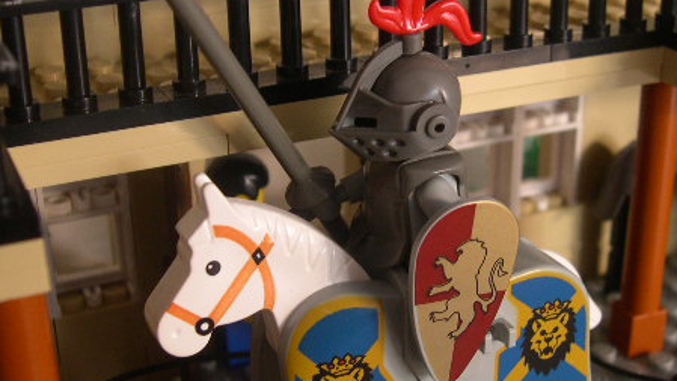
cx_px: 374
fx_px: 1060
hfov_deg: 35.4
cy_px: 179
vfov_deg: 20.4
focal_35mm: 59
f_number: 2.8
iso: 146
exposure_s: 1/4.7
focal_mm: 8
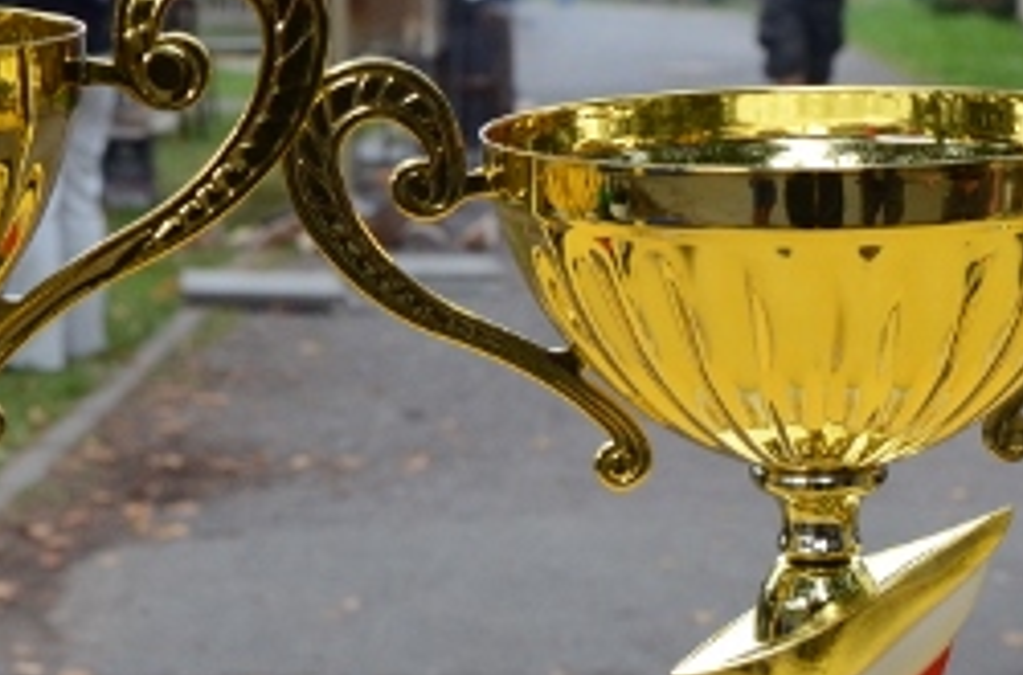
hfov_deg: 16.4
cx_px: 712
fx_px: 3541
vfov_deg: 10.7
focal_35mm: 125
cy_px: 867
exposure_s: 1/100
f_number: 7.1
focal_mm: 26
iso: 1000
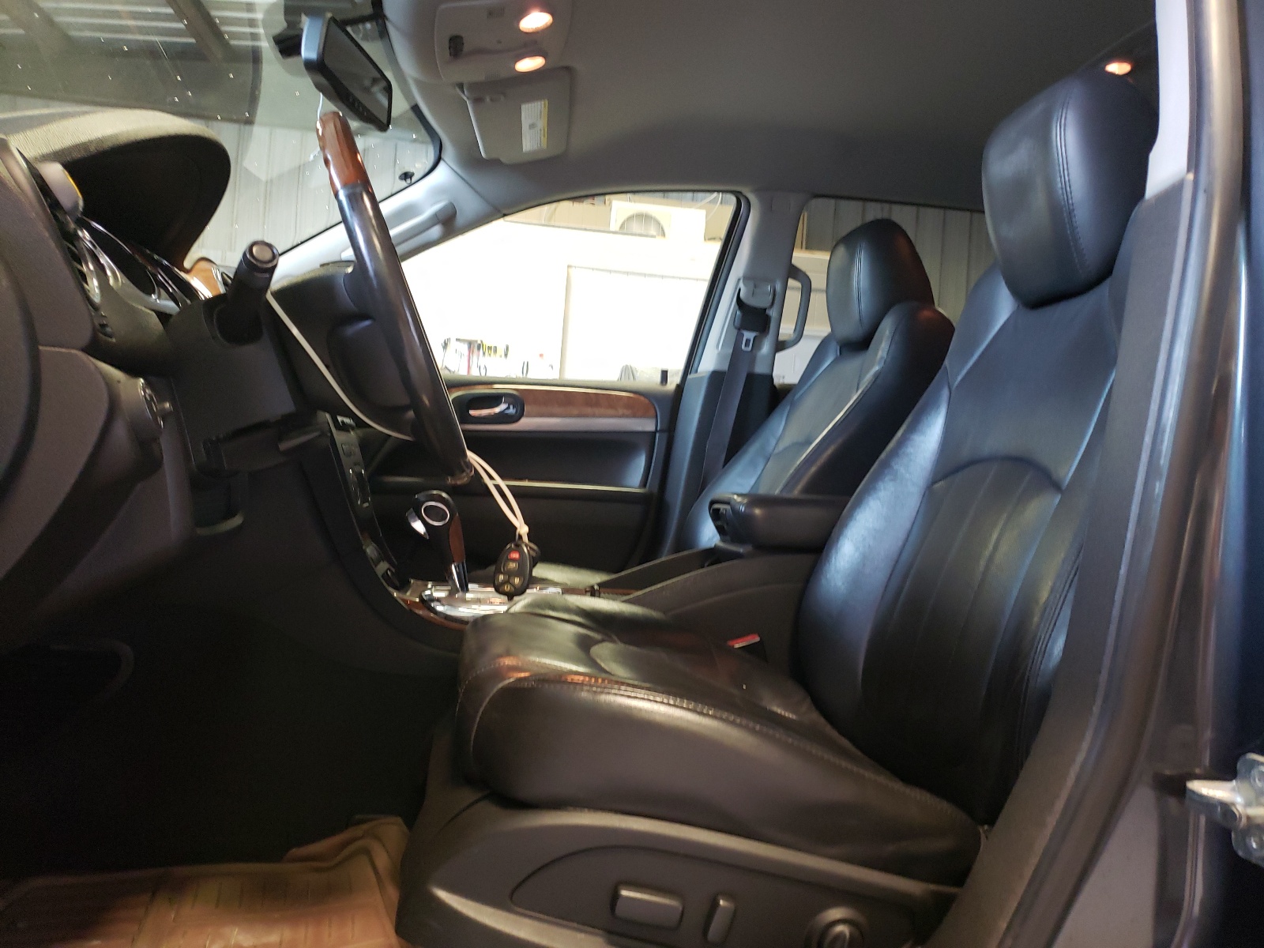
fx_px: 949
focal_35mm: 26
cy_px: 474
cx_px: 632
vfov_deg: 53.1
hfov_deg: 67.3
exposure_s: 1/40
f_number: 1.5
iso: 250
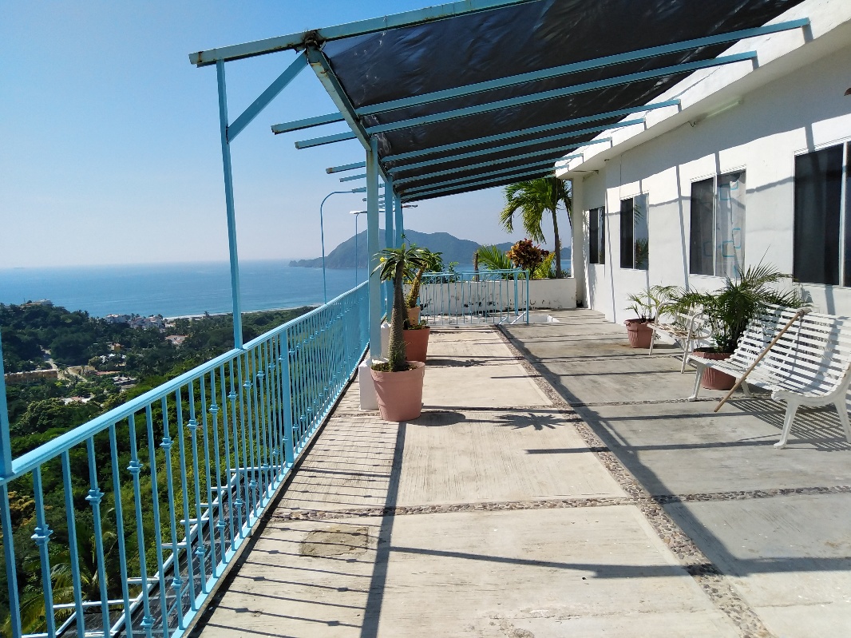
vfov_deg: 53.0
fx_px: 639
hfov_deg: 67.3
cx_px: 426
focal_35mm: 26
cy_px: 319
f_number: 1.8
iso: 100
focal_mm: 3.59
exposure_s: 1/2883
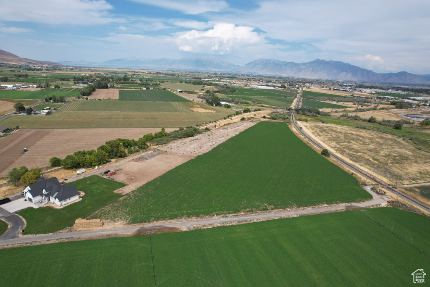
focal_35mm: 22
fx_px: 263
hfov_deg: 78.6
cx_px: 215
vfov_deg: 57.2
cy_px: 144
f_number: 2.8
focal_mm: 8.38
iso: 100
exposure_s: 1/2500
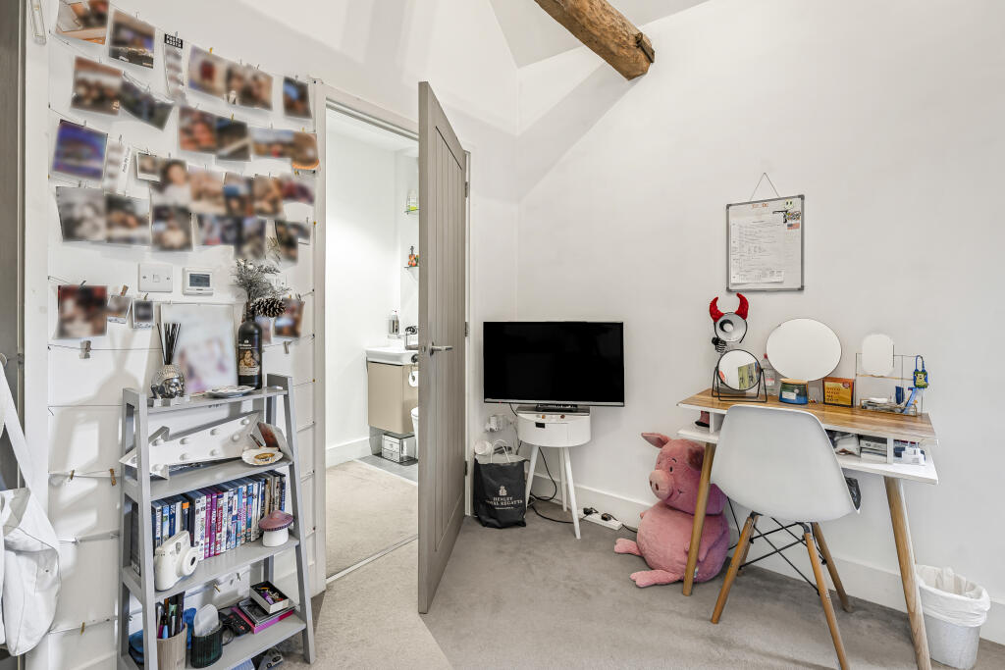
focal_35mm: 16
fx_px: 447
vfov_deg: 73.8
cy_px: 335
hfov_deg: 96.7
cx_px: 502
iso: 400
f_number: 8
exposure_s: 1/4
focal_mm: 16
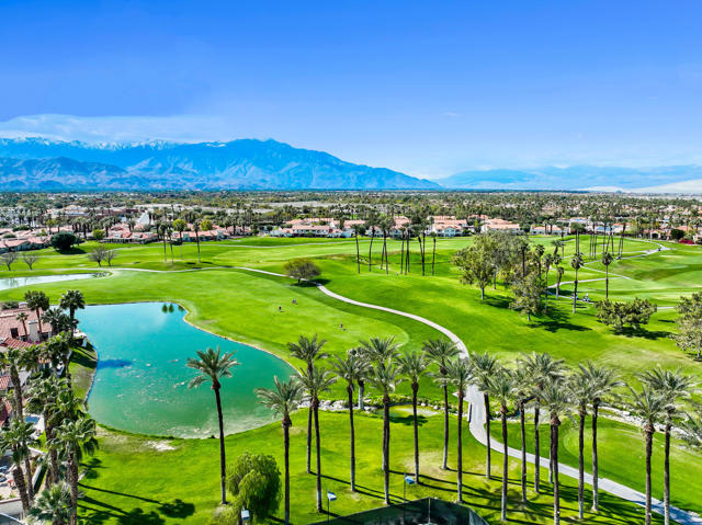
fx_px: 486
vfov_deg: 56.8
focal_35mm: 24
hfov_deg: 71.6
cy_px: 262
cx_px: 351
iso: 130
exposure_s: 1/2500
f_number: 2.8
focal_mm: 12.29
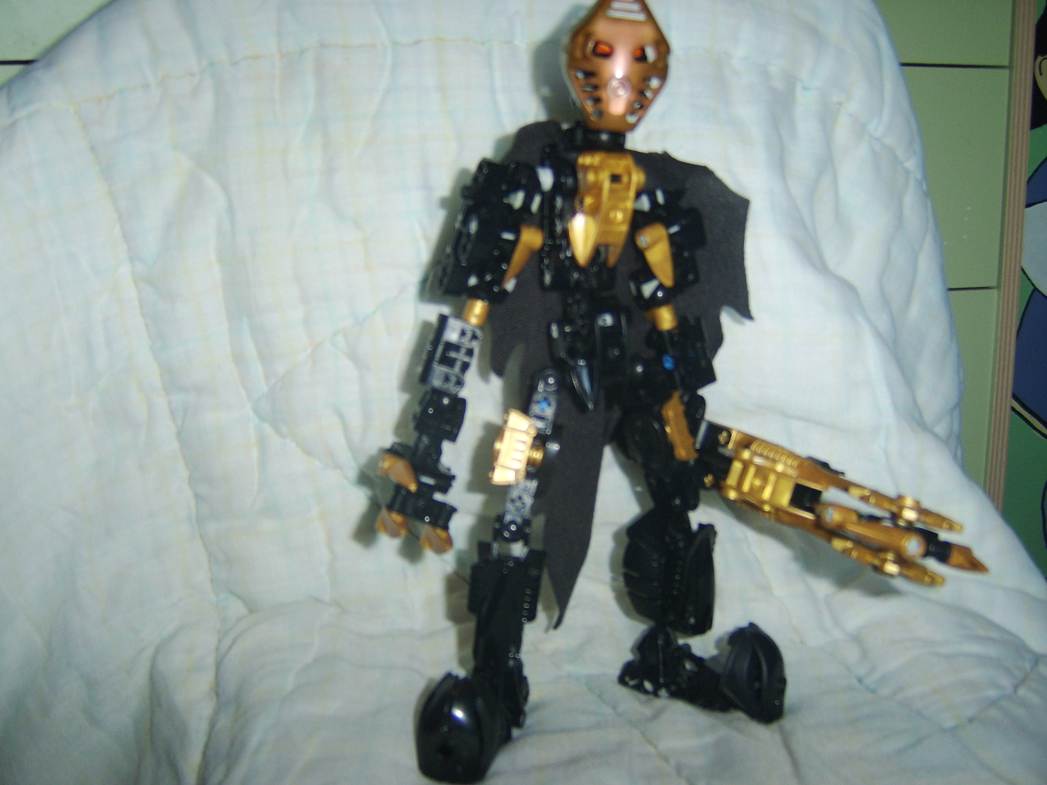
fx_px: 938
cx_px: 524
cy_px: 392
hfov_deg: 58.4
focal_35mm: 31
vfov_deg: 45.4
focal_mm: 8.13
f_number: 2.7
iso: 141
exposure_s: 1/30
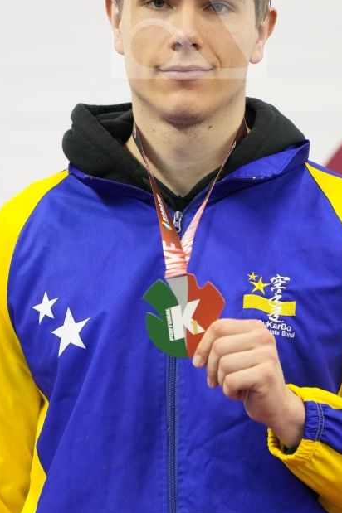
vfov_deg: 5.3
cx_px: 189
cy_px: 297
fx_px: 5535
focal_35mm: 388
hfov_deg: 3.5
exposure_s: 1/250
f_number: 2.8
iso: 1250
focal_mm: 200
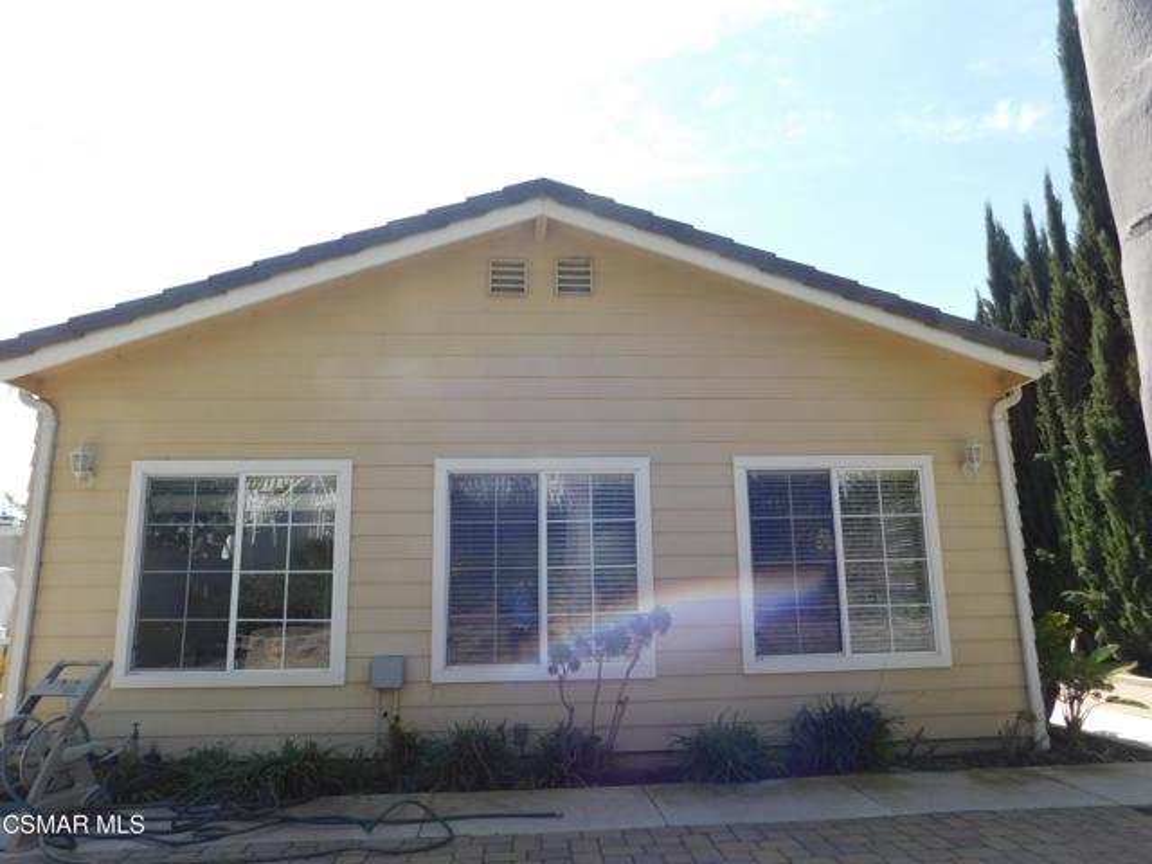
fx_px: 765
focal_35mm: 23
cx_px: 576
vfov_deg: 58.9
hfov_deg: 73.9
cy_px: 432
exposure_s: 1/800
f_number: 3
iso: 125
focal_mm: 4
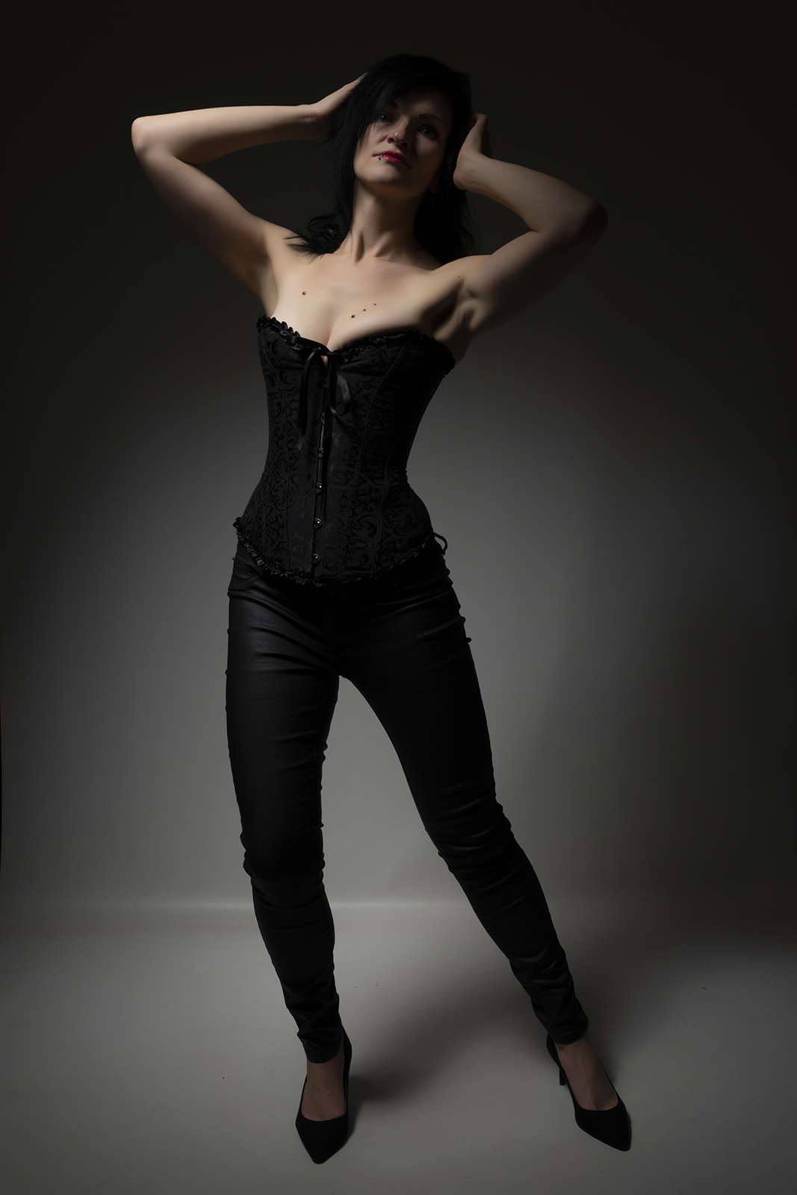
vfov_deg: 54.4
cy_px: 598
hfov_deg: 37.9
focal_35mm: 35
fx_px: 1162
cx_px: 398
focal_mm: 35
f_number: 8
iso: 100
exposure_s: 1/200
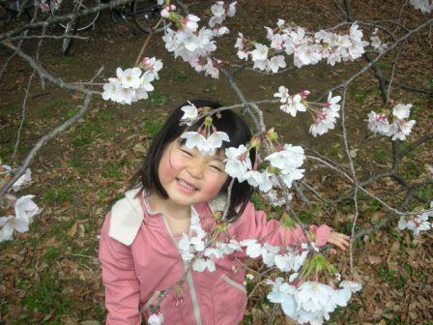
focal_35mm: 35
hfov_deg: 52.6
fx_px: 438
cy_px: 162
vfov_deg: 40.7
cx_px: 216
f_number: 3
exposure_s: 1/408
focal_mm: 5.8
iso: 50
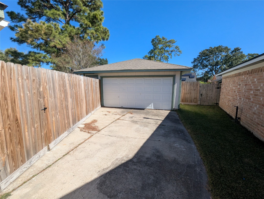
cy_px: 100
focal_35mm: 13
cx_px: 132
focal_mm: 1.95
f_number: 2.2
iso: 48
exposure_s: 1/1218
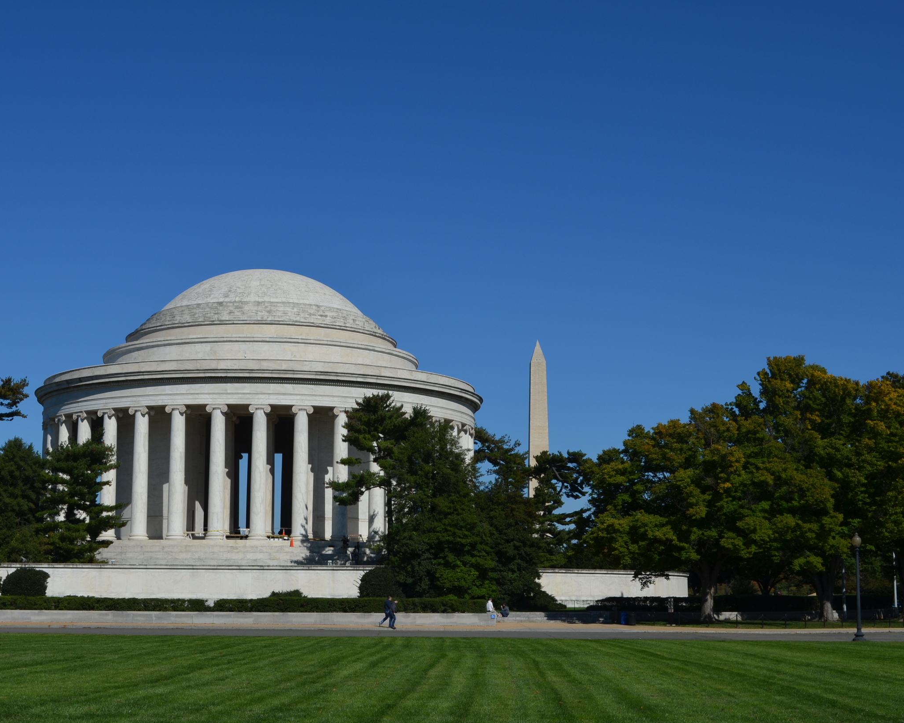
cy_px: 365
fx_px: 1471
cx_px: 368
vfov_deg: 27.6
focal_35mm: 55
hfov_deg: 34.1
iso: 100
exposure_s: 1/400
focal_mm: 32
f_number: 10
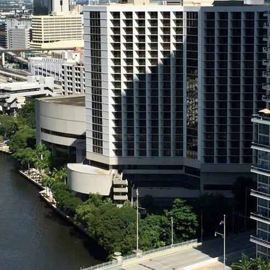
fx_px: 732
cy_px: 121
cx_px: 171
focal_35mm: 83
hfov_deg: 20.8
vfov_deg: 20.9
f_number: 2.2
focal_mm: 4.15
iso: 32
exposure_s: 1/2326
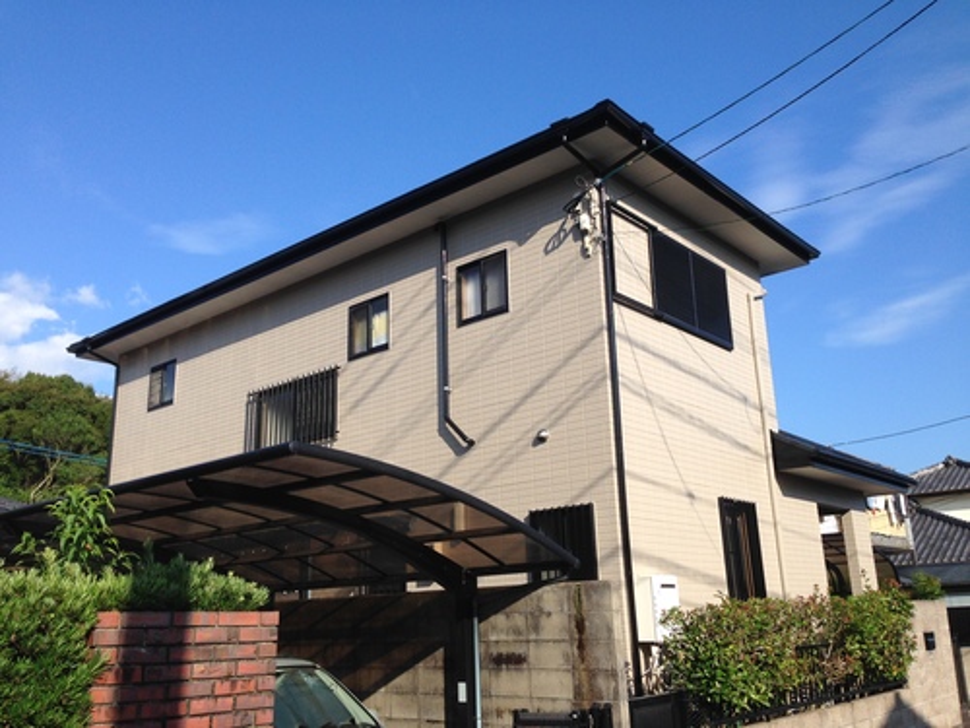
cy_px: 364
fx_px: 925
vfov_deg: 42.9
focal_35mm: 33
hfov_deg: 55.4
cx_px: 485
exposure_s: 1/1261
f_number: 2.4
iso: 50
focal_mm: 4.12
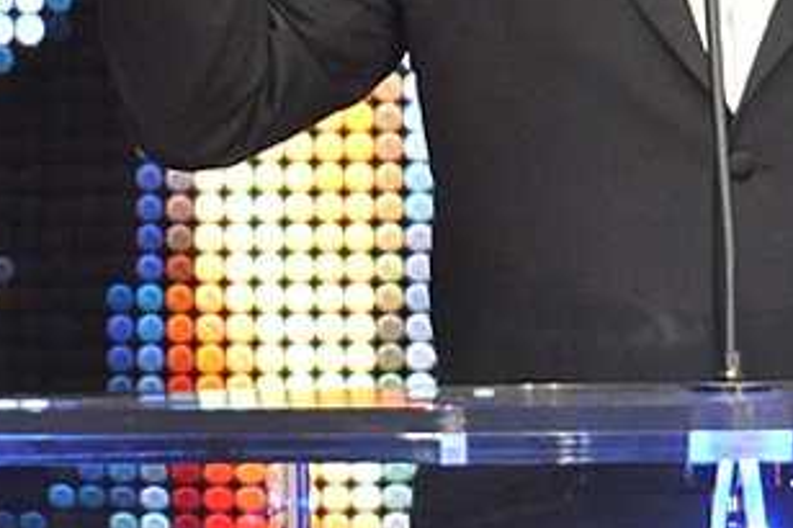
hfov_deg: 0.9
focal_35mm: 2185
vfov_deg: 0.6
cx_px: 536
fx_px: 48103
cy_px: -214
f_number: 5.6
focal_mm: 600
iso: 3200
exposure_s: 1/180
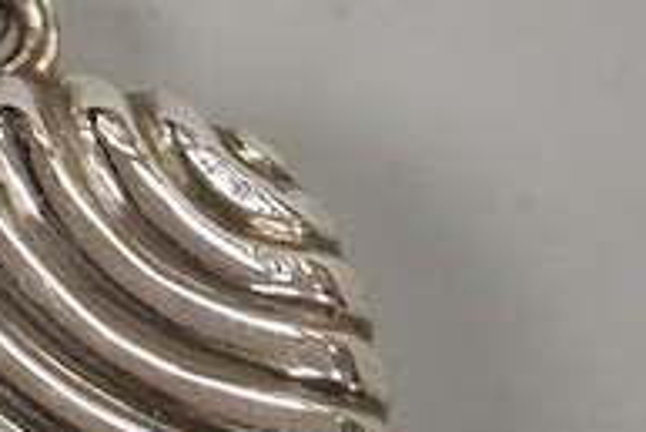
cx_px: -815
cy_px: 774
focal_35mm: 262
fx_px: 4705
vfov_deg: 5.2
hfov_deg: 7.4
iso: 2500
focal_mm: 30
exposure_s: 1/800
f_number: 3.5
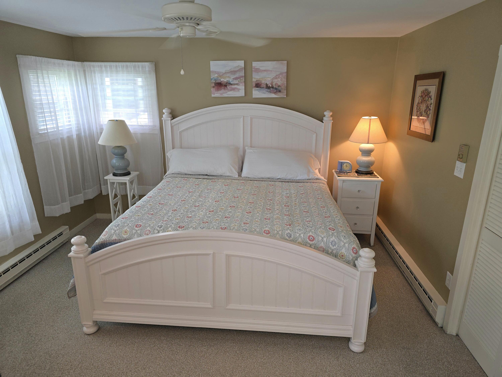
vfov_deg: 58.9
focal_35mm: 23
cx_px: 251
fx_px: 334
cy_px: 188
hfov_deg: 73.9
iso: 80
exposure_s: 1/60.2
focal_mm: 6.3
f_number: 1.7
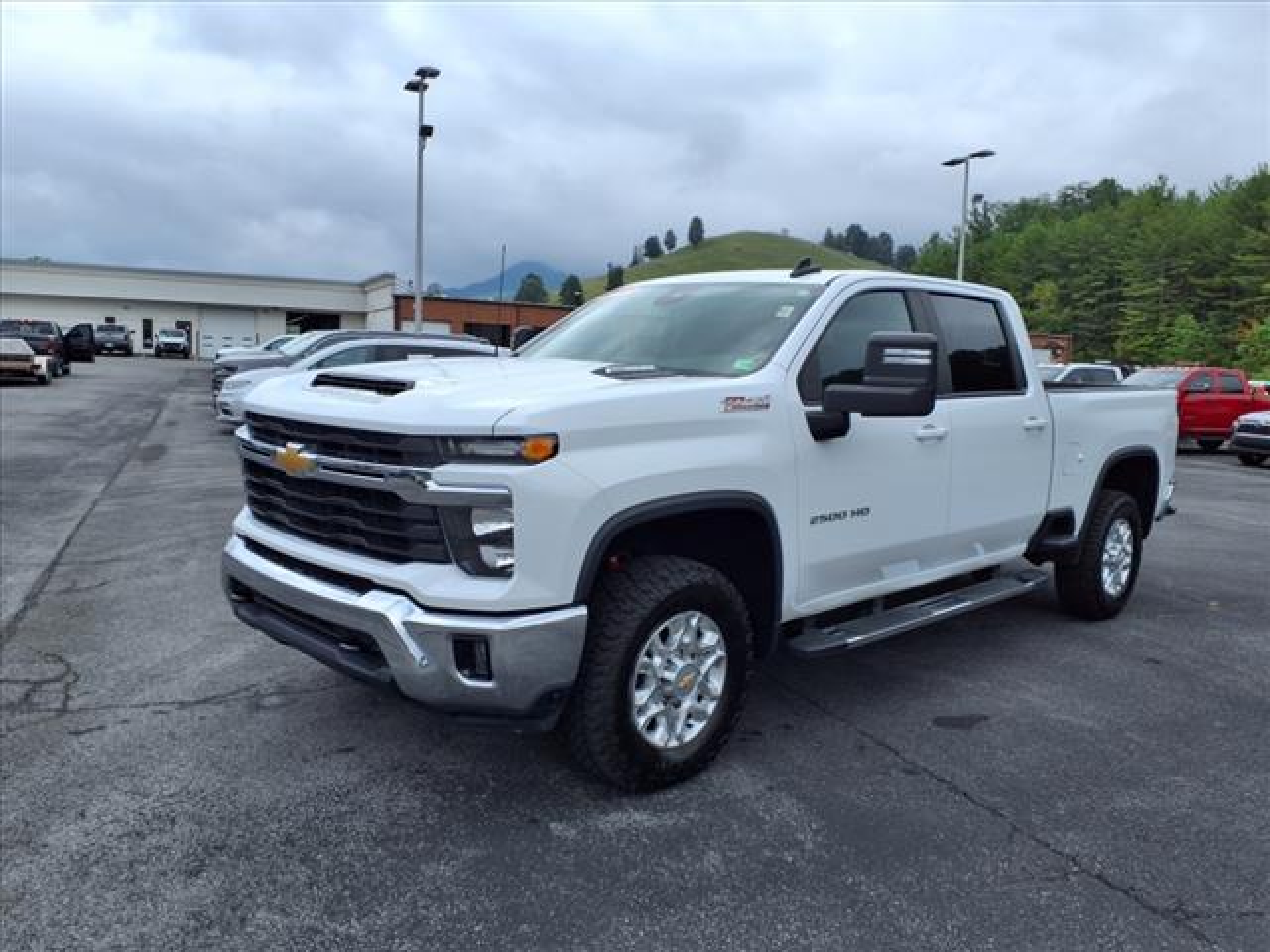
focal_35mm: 27
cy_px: 476
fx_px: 991
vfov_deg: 51.4
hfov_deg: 65.3
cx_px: 635
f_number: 1.9
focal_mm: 3.58
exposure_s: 1/1429
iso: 40
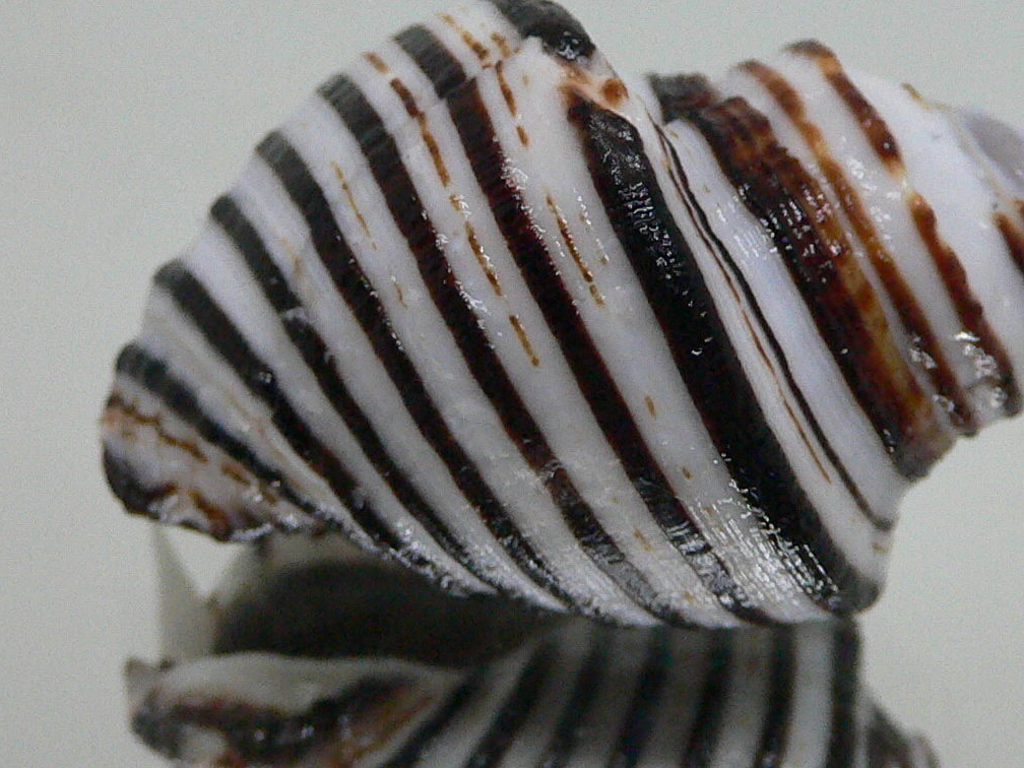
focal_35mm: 70
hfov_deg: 27.8
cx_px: 551
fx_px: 2071
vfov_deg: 21.0
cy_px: 410
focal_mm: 4.6
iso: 200
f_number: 2.8
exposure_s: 1/50
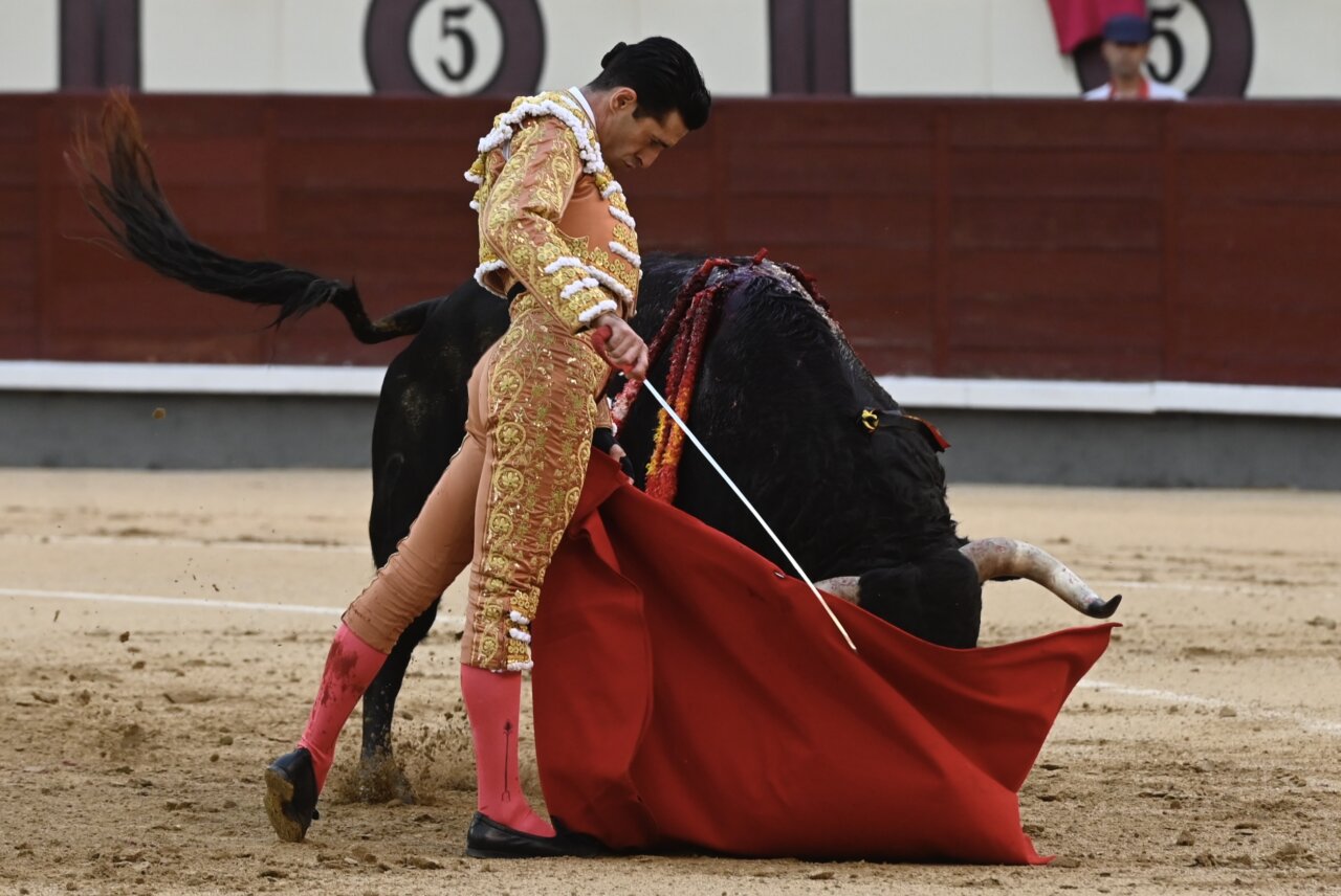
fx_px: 11185
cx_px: 670
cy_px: 448
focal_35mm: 300
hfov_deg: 6.9
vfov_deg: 4.6
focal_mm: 200
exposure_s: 1/640
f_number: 4.5
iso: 1600
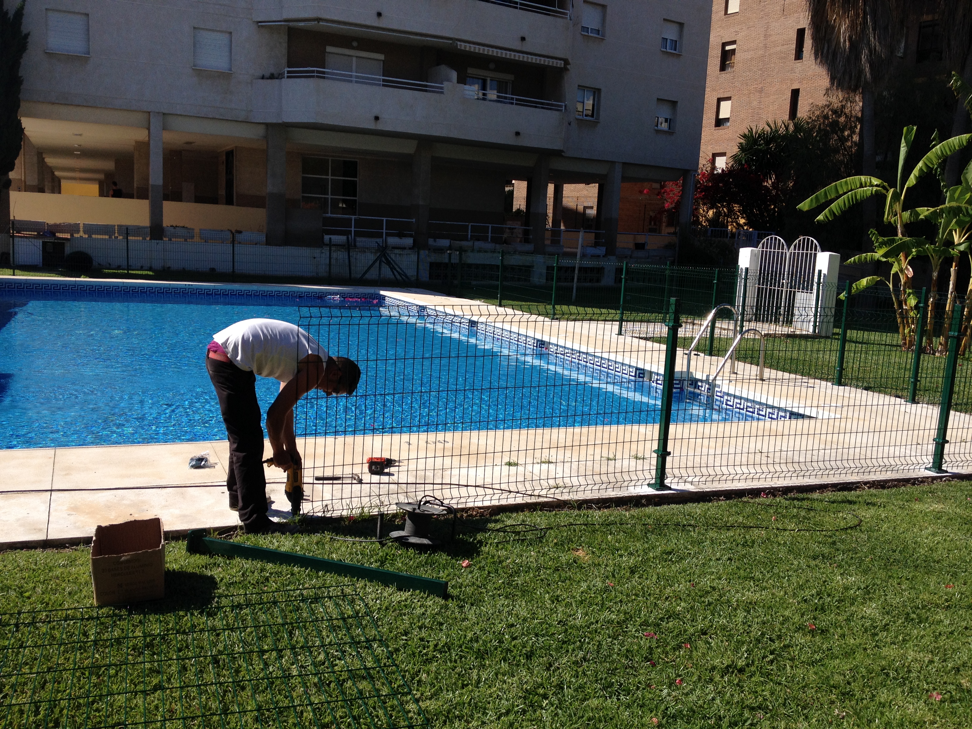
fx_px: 983
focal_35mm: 35
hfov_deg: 52.6
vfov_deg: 40.7
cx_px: 486
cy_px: 364
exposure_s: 1/1905
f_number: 2.4
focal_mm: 4.28
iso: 50
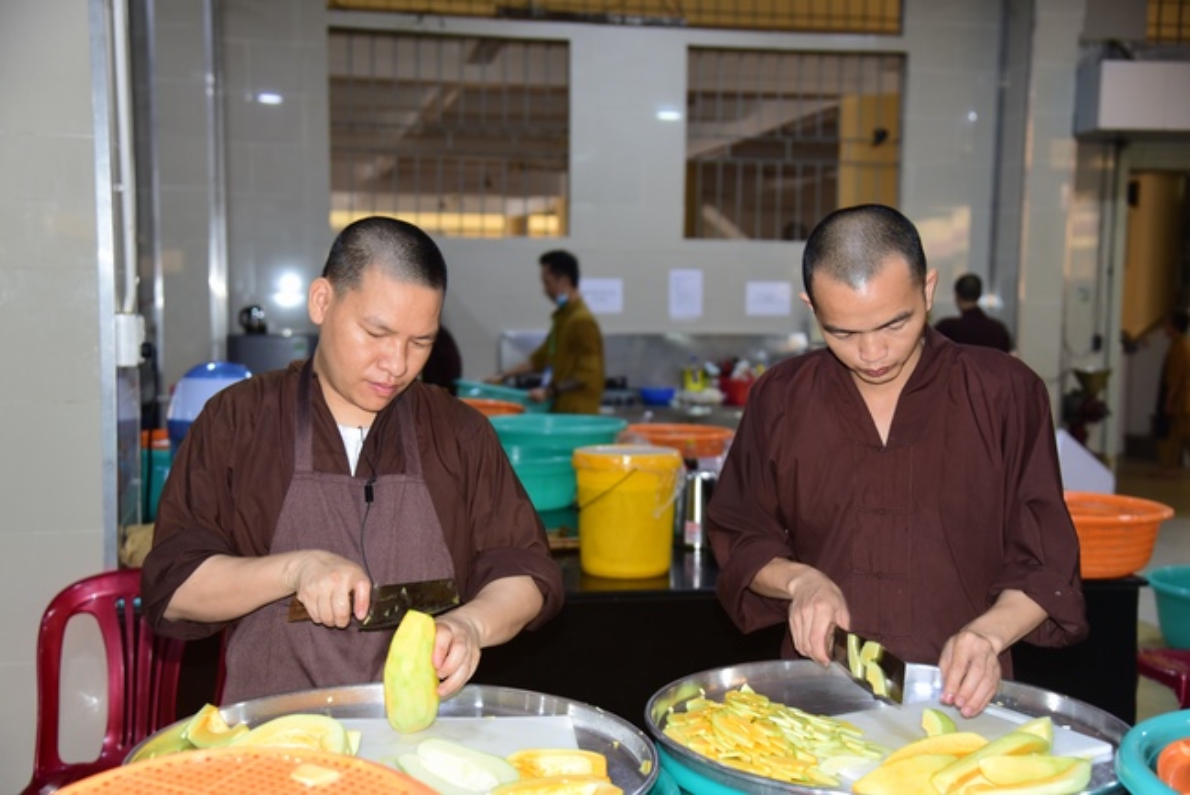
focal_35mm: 46
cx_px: 595
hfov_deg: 42.7
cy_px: 398
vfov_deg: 29.3
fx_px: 1521
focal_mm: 46
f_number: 4
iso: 800
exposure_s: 1/40
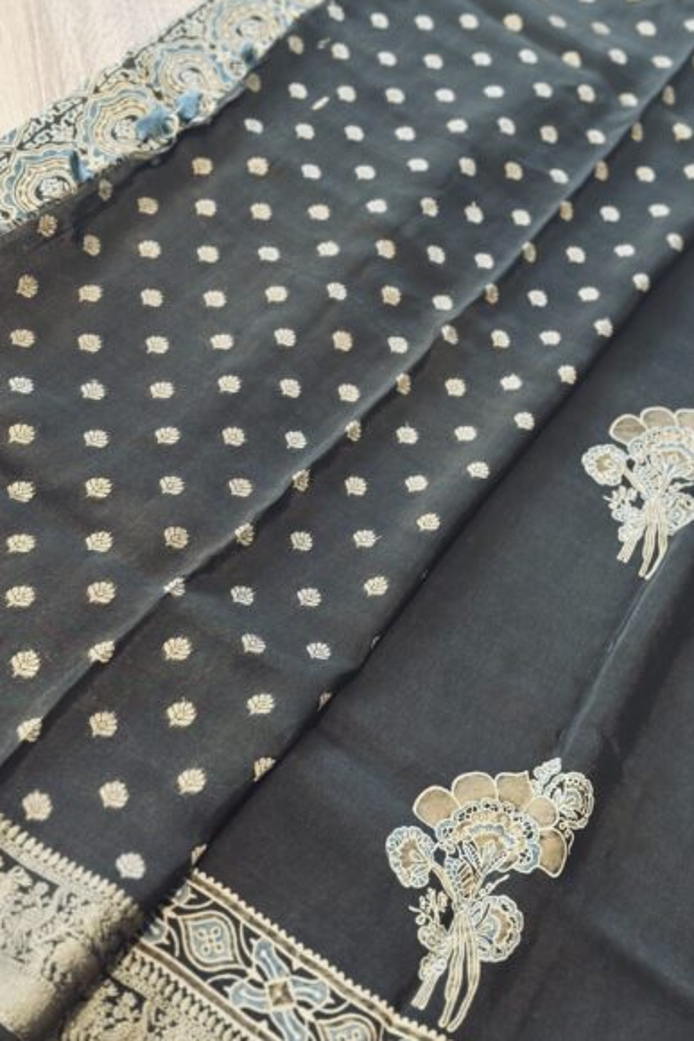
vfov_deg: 38.9
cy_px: 528
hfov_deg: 26.5
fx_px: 1476
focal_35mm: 51
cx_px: 356
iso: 250
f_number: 1.78
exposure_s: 1/40
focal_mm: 6.86
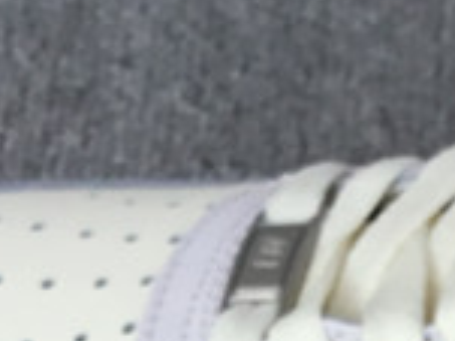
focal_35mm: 185
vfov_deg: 7.8
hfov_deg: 10.2
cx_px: 771
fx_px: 2430
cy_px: 608
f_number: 2.4
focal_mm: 3.3
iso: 25
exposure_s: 1/617
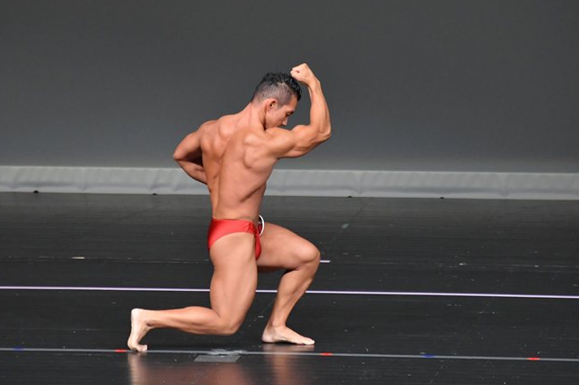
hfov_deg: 4.7
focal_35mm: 442
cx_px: 276
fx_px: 7105
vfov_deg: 3.1
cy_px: 168
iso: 4000
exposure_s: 1/400
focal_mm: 250
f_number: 5.6
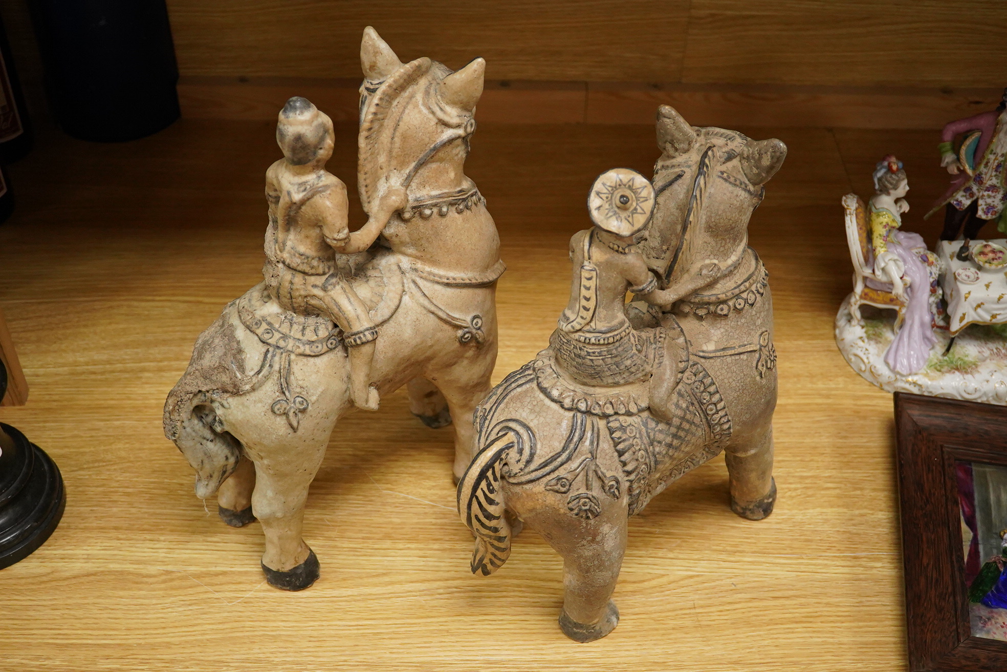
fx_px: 1259
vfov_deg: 29.9
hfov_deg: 43.6
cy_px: 336
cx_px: 504
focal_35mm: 45
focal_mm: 30
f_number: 5
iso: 2500
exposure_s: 1/400
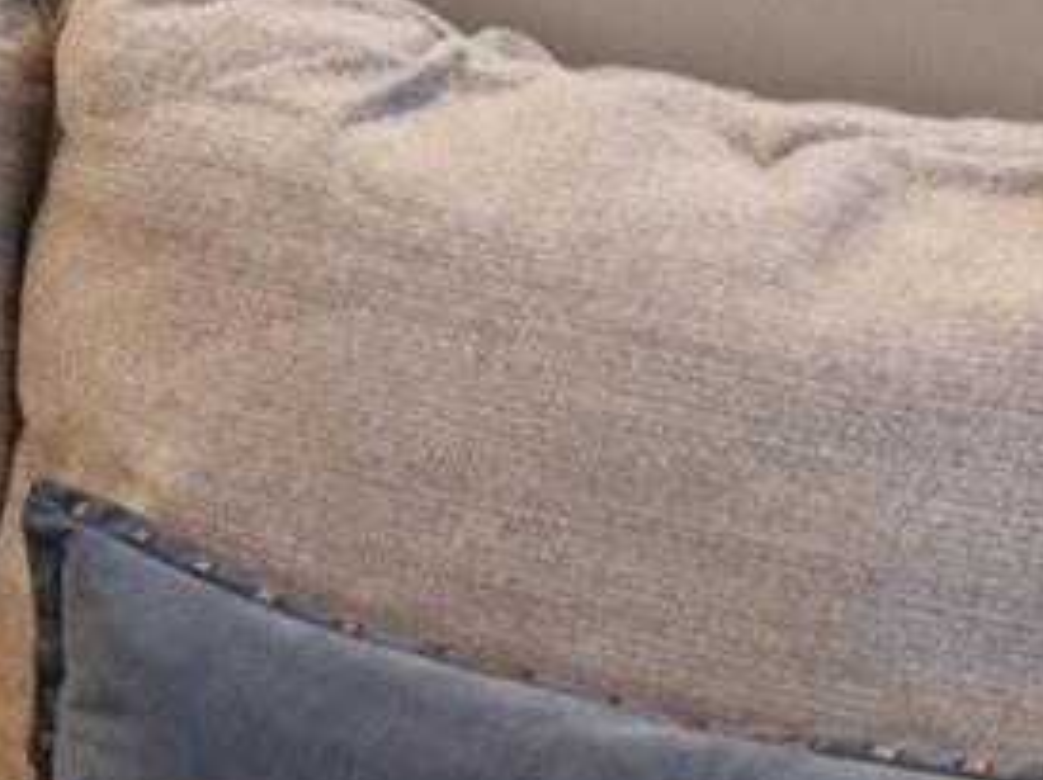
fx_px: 3484
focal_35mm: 116
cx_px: -2413
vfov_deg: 11.6
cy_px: -706
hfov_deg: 10.1
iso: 400
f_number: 13
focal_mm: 16.1
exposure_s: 1/13
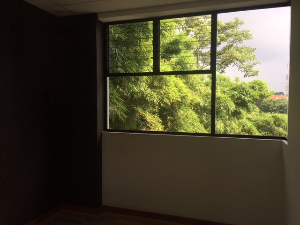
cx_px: 150
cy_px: 112
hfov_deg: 61.7
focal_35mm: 29
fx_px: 251
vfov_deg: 48.2
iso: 25
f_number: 2.2
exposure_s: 1/195
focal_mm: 4.15
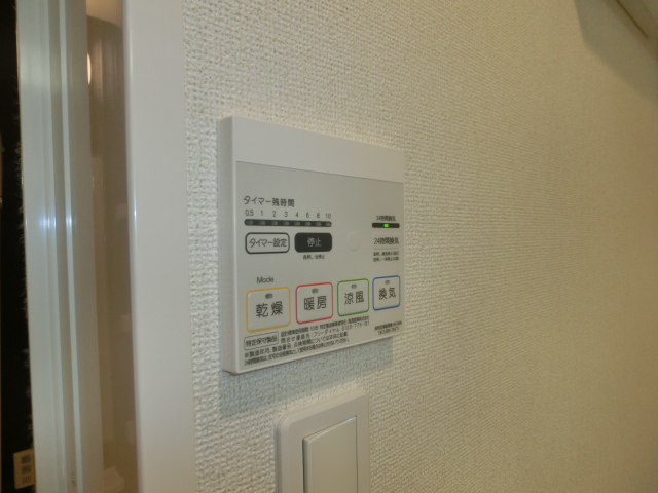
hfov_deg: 71.6
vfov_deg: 56.8
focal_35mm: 24
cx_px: 329
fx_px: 456
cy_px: 246
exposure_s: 1/60
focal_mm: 4.24
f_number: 3
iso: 100
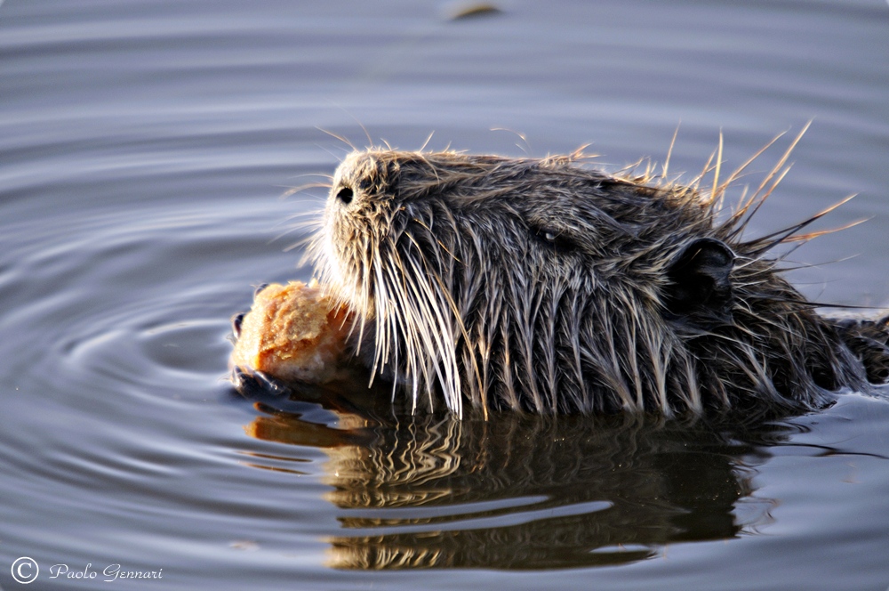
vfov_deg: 1.8
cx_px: 444
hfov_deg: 2.8
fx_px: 18497
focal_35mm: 750
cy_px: 296
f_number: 7.1
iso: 400
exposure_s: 1/200
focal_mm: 500
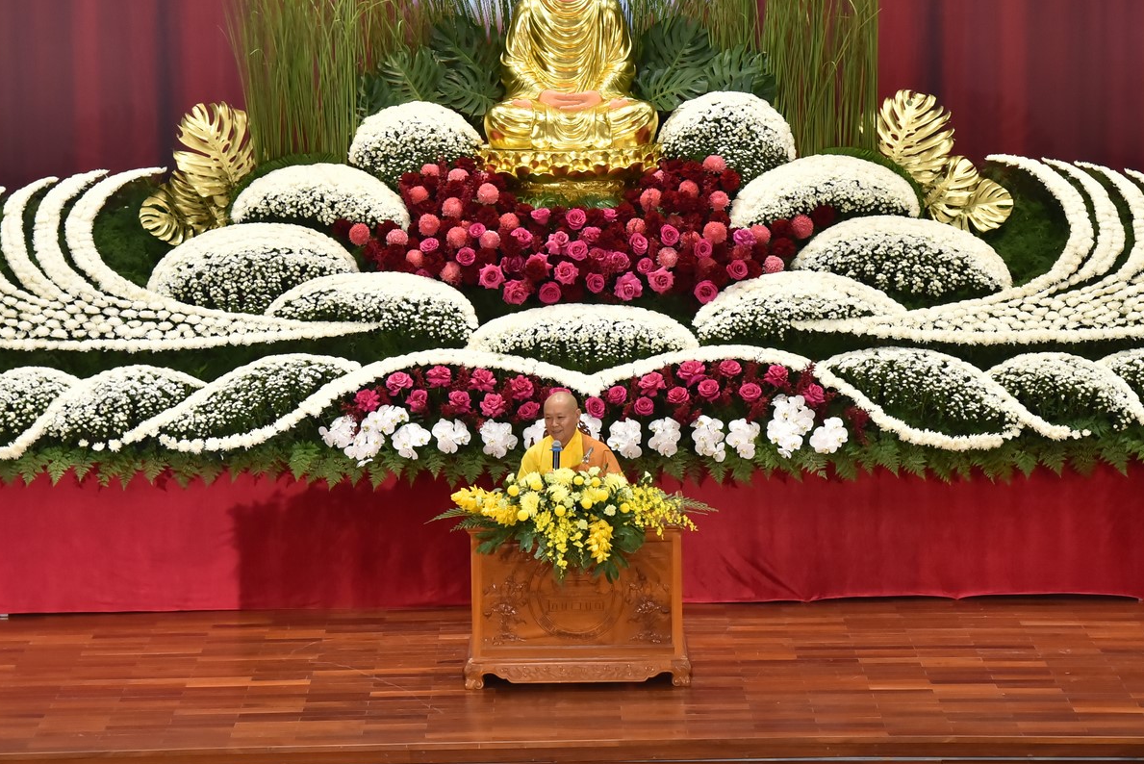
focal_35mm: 113
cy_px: 261
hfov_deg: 18.1
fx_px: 3592
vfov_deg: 12.1
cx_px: 557
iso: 1600
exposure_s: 1/125
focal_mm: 70
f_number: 5.6
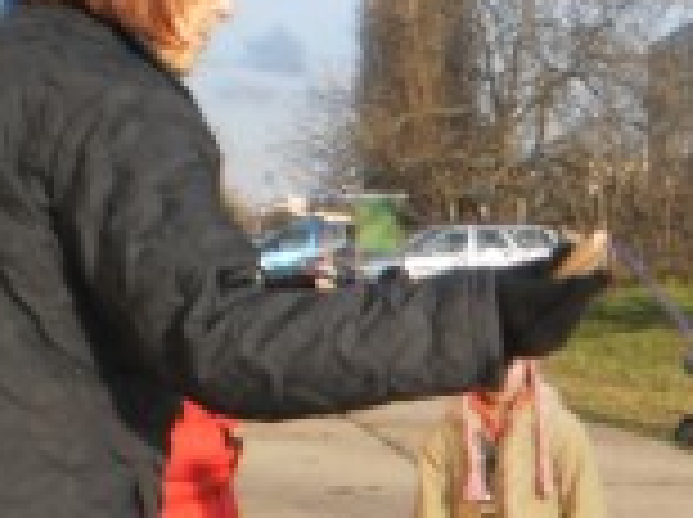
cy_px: 698
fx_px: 2099
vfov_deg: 13.5
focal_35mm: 105
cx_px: 896
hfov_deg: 17.6
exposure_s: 1/640
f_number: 3.1
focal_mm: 6.3
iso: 100
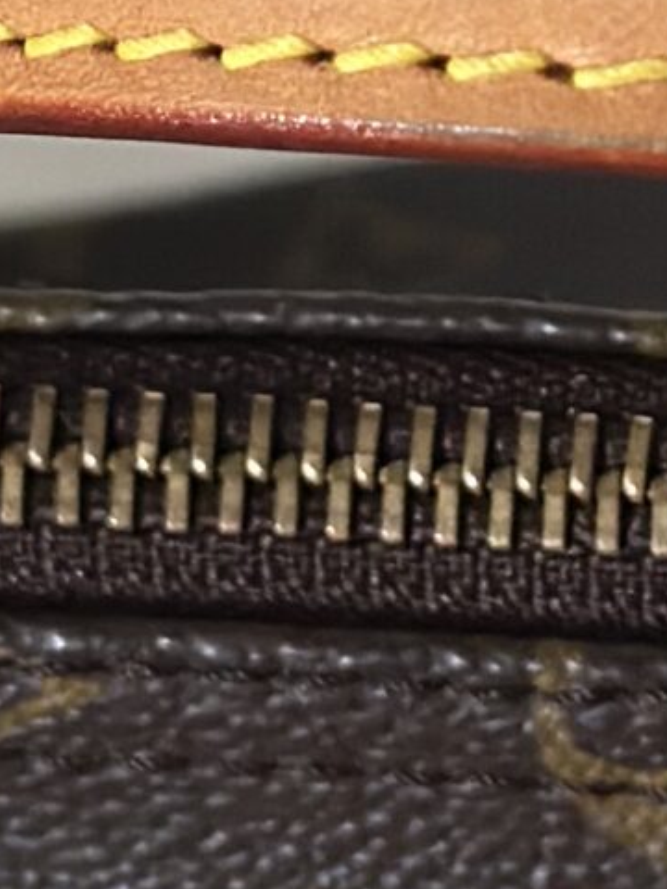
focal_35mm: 256
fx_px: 6577
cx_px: 752
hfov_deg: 5.8
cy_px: -44
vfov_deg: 7.7
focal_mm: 6.86
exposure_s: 1/42
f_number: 1.78
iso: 400
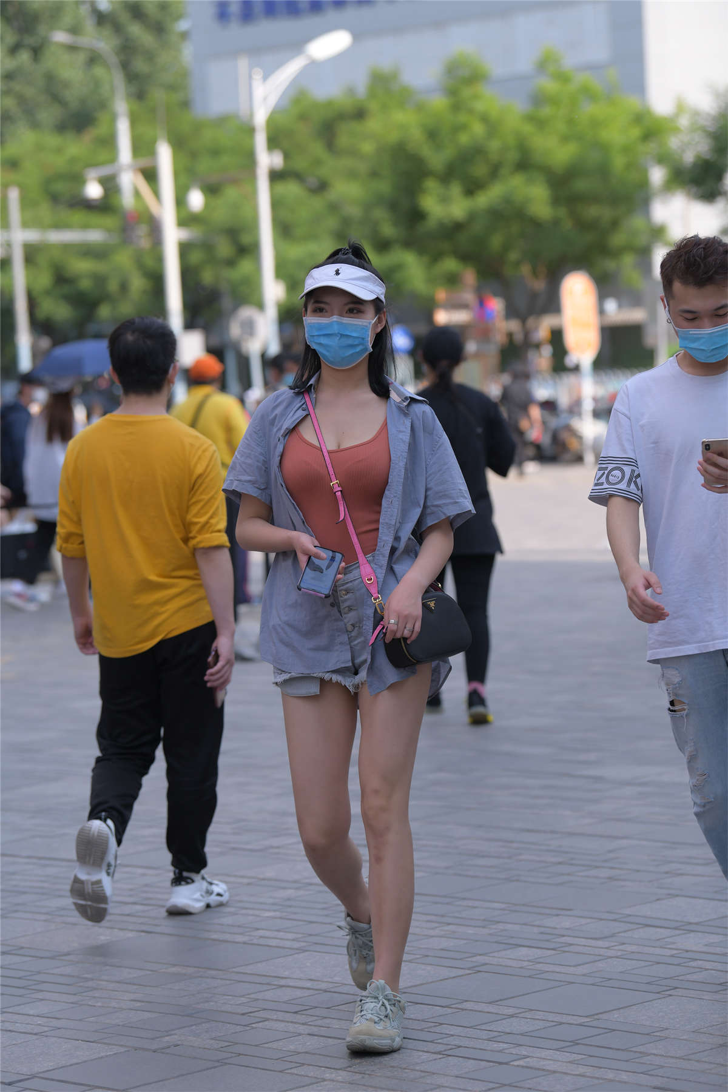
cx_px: 364
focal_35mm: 112
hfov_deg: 12.2
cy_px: 546
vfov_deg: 18.3
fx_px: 3397
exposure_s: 1/1000
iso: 250
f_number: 4
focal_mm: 112
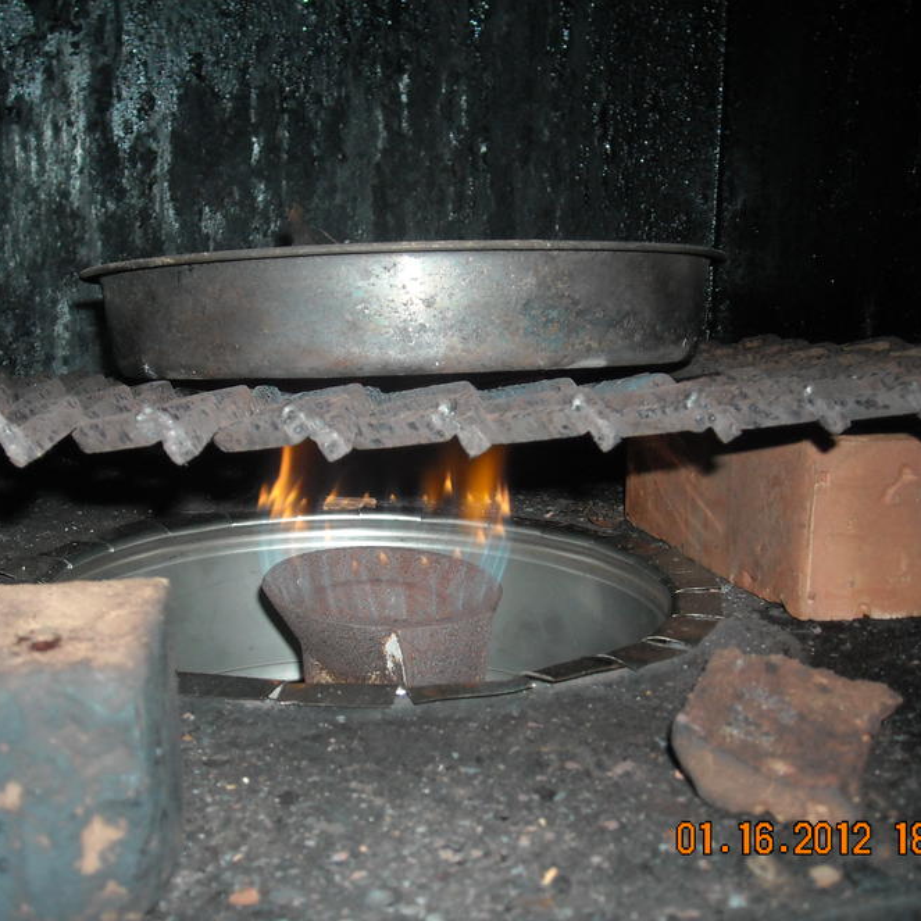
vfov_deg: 40.0
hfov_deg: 40.0
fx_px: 1264
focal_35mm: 42
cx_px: 417
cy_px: 467
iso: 200
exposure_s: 1/60
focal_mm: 5.7
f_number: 2.8
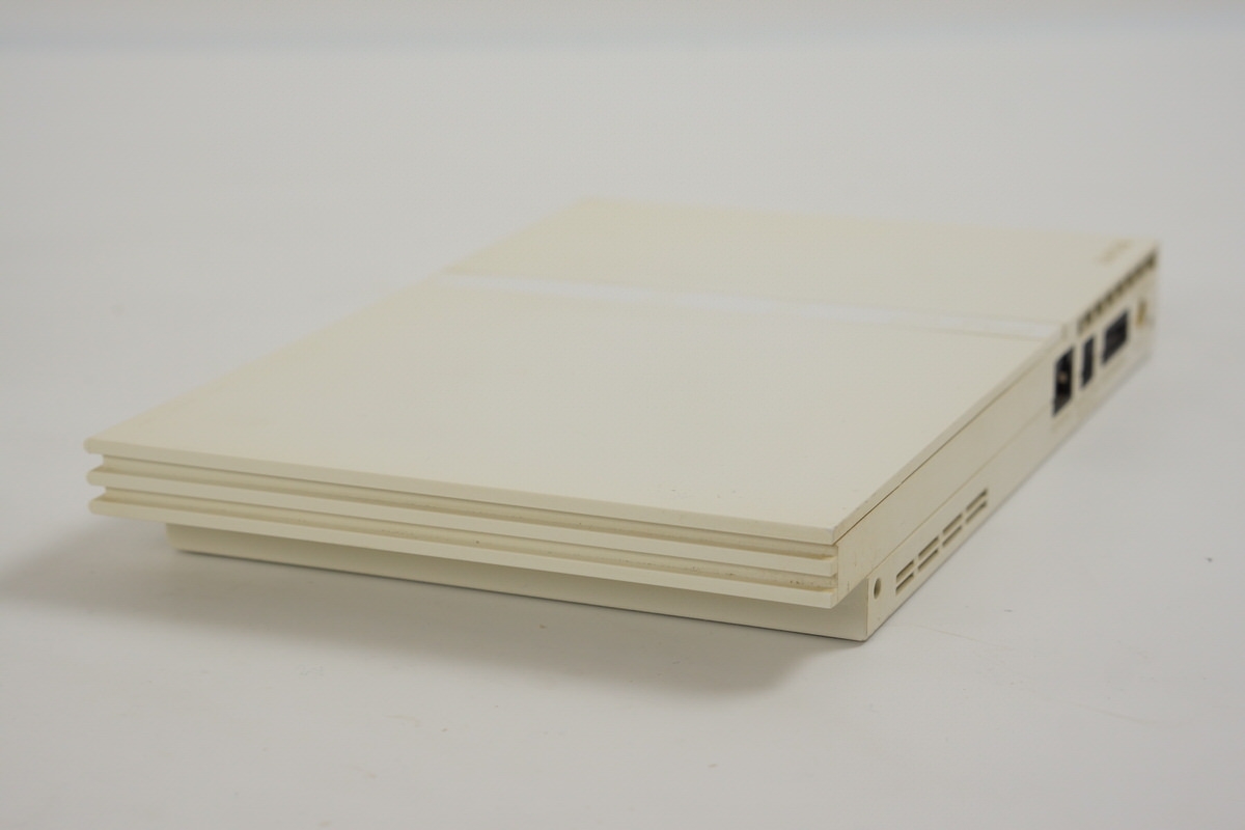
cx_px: 622
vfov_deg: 18.2
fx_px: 2594
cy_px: 415
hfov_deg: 27.0
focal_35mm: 75
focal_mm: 50
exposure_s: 1/80
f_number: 6.3
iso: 320
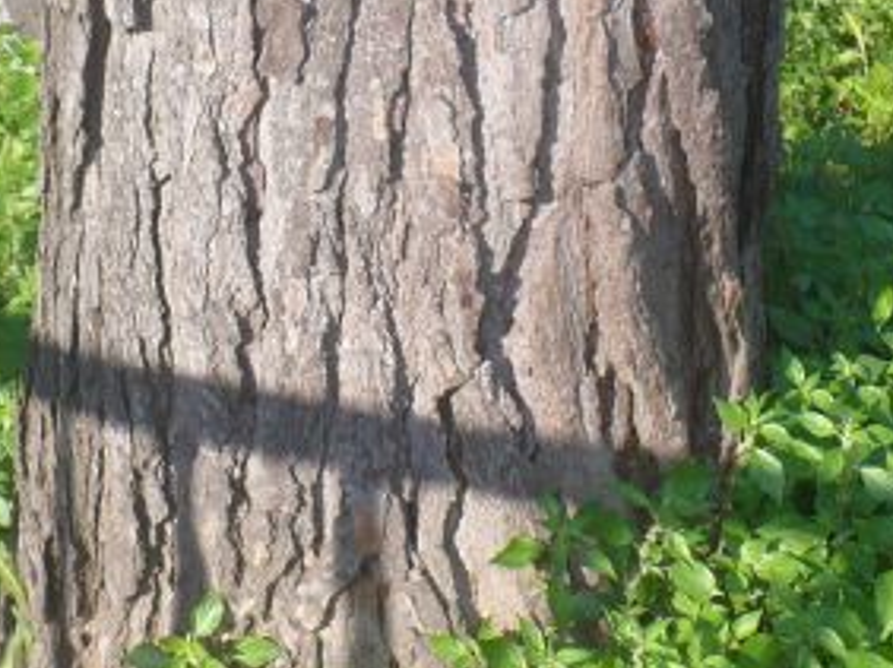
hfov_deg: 18.7
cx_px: 557
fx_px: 2706
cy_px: 203
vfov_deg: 14.0
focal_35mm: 105
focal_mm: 6.1
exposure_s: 1/500
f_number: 2.8
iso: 100
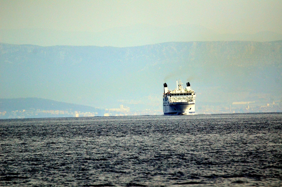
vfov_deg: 3.0
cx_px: 141
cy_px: 94
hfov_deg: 4.6
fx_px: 3517
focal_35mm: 450
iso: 1400
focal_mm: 300
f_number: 5.6
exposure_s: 1/8000
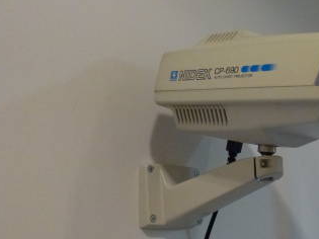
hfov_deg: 36.3
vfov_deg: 29.0
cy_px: 145
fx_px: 461
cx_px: 274
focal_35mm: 50
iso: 500
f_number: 3.5
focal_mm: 5
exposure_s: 1/15
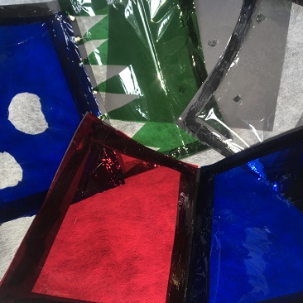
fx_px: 347
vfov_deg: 47.2
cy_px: 154
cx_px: 179
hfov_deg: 47.0
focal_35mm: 35
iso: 50
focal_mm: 4.15
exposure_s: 1/20
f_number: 2.2
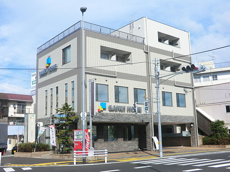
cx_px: 115
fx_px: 266
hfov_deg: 46.8
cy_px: 86
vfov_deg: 36.0
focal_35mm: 40
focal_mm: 7.1
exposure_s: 1/1000
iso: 80
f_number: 3.8
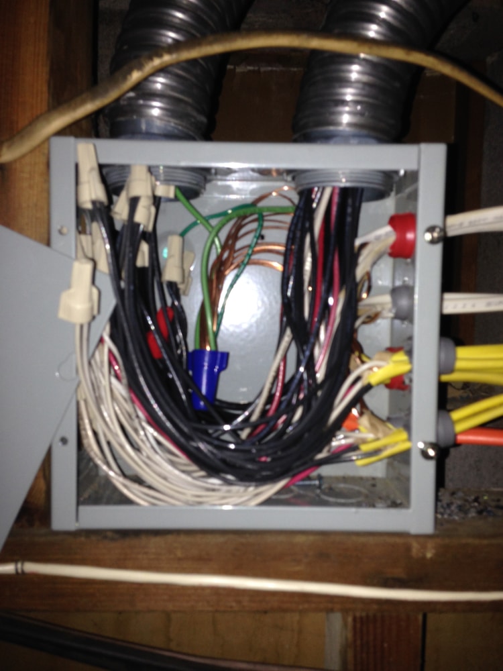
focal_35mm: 33
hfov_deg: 42.9
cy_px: 336
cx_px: 252
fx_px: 639
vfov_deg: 55.4
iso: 50
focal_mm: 4.12
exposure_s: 1/28
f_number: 2.4
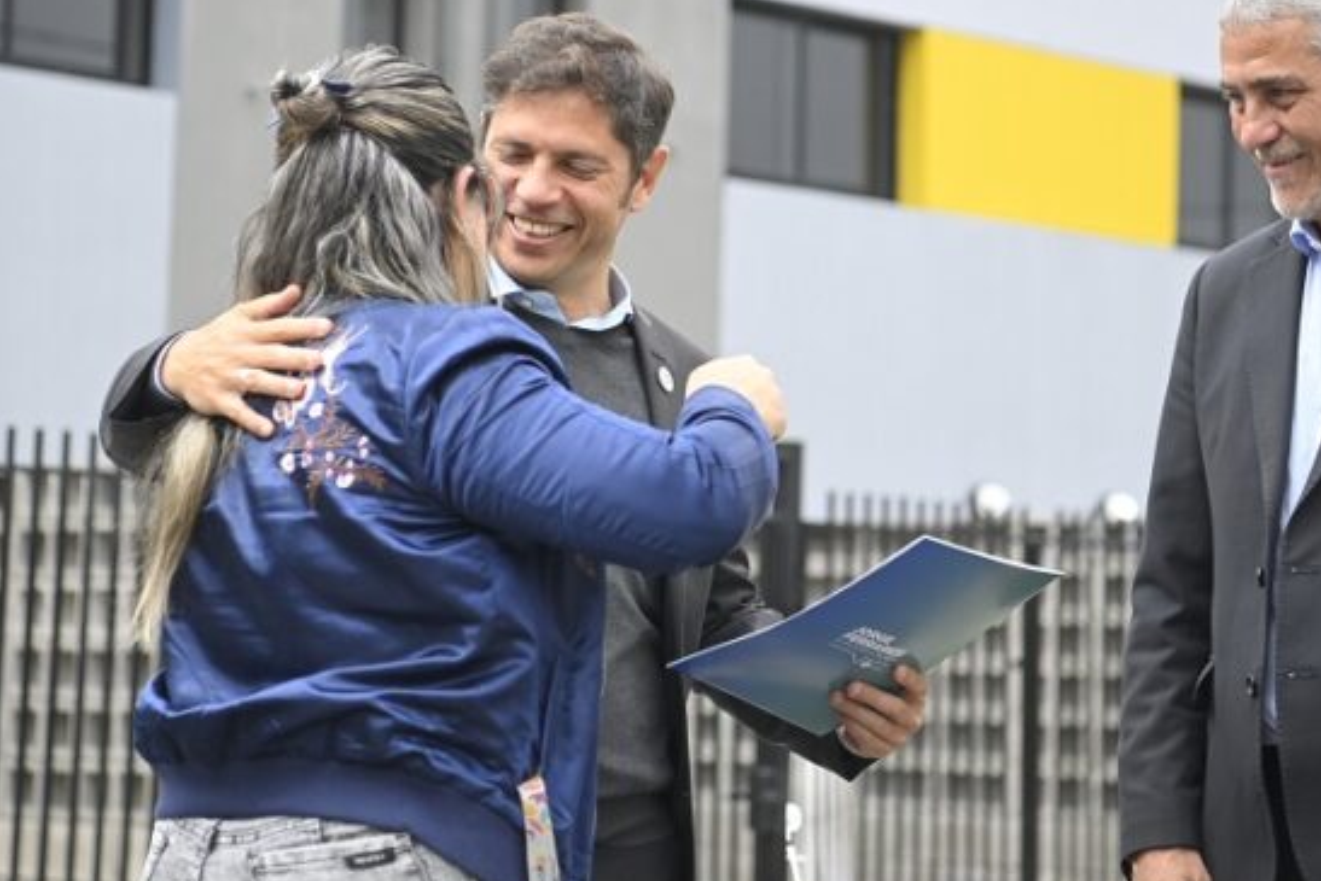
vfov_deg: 16.1
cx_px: 884
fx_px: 3120
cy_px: 434
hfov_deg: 23.8
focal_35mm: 85
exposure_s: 1/5000
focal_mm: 62
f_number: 3.2
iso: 1250
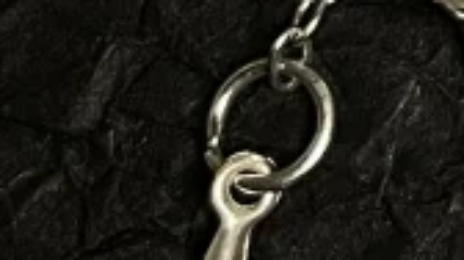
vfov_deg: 4.8
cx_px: 1221
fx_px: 2986
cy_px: -514
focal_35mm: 243
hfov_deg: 8.0
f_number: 1.6
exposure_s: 1/50
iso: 160
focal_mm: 4.2
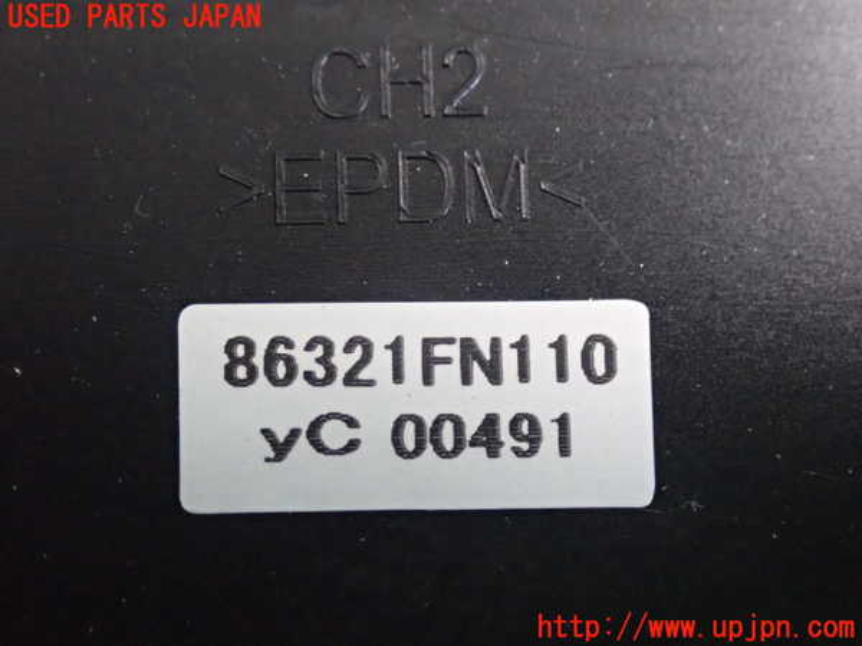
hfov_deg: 29.8
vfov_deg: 22.6
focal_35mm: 65
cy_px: 323
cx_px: 431
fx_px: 1619
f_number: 3.8
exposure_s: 1/60
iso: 3200
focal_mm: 11.78
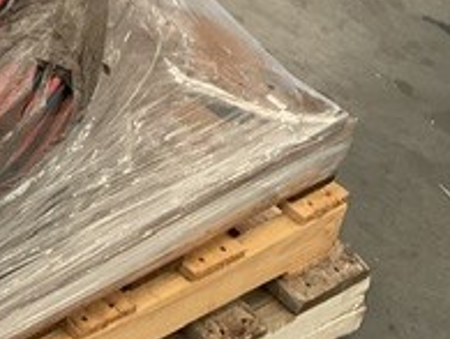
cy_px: -48
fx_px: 1237
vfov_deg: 15.2
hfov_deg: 18.1
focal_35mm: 95
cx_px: -245
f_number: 1.8
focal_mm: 3
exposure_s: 1/50
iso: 100
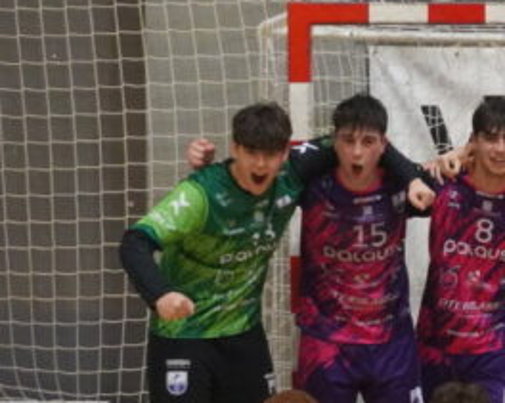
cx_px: 689
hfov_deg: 9.2
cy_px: 344
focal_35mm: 205
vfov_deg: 7.5
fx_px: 3063
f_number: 5.6
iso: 6400
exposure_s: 1/160
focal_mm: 50
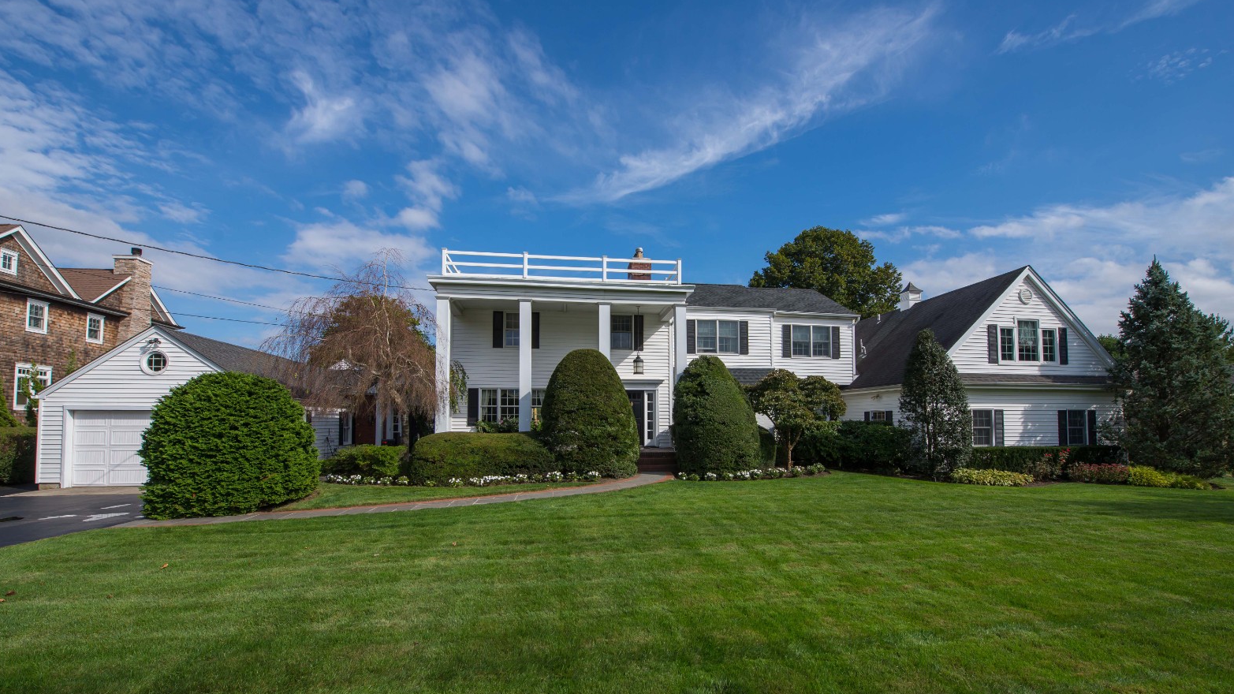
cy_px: 401
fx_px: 491
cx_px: 629
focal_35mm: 15
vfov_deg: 70.1
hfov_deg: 103.0
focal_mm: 14
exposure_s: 1/1000
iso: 400
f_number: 8
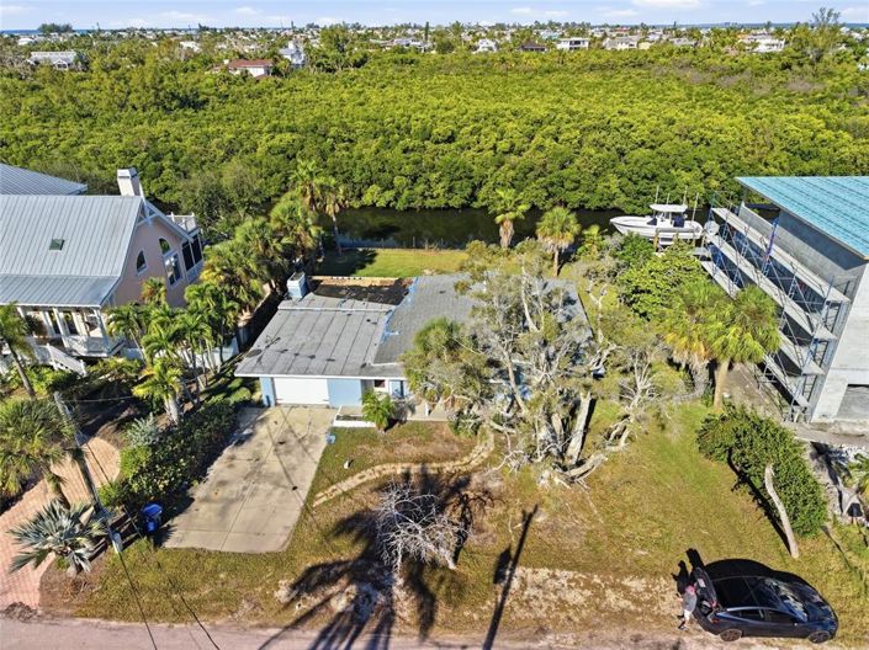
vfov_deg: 56.8
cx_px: 434
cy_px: 325
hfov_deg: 71.6
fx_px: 602
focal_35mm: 24
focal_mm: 8.7
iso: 200
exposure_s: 1/4000
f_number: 1.8
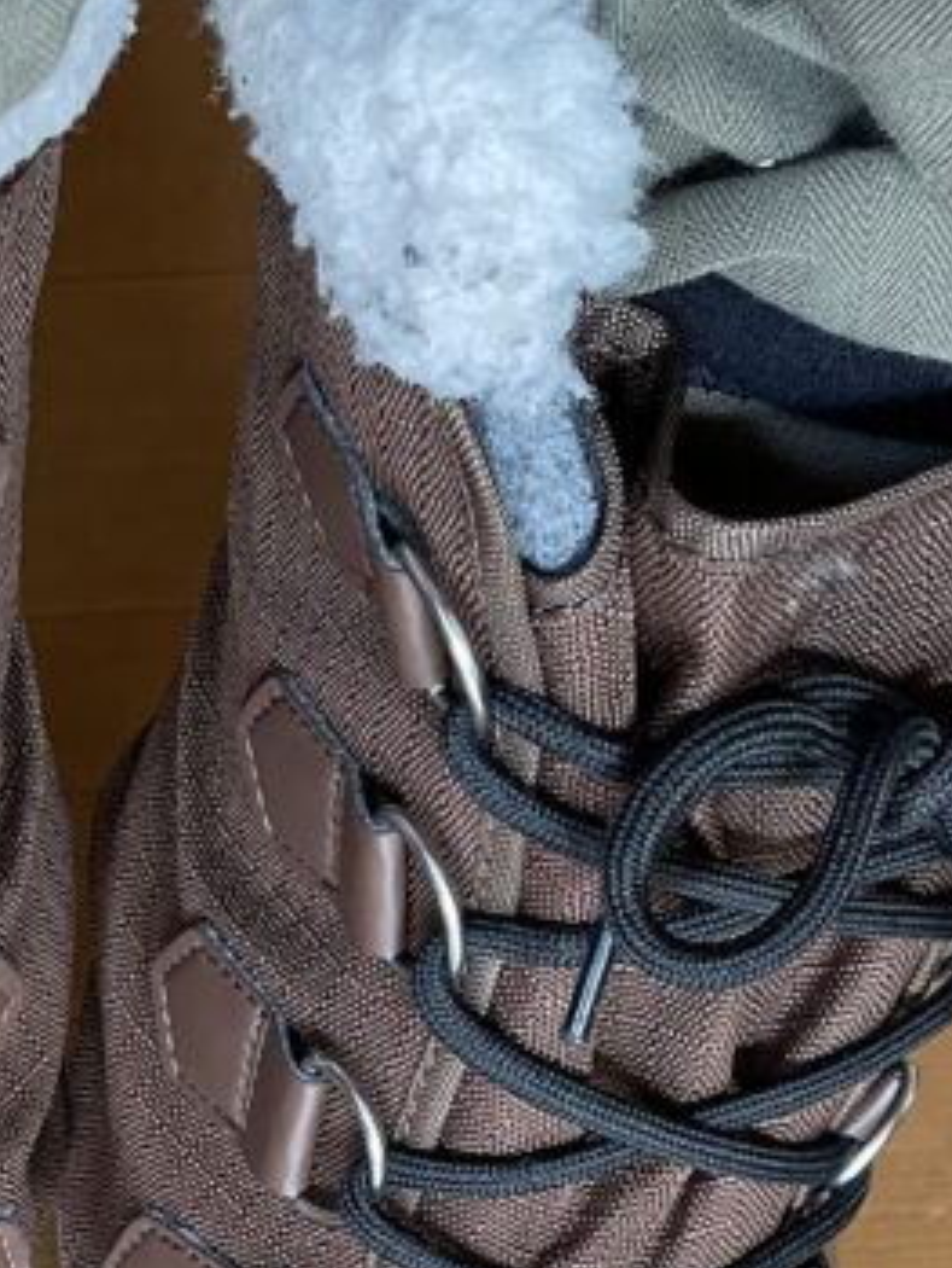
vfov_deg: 23.6
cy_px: 1489
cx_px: 83
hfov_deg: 19.0
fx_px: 2783
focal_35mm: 76
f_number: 1.6
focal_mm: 4.2
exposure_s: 1/60
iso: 200
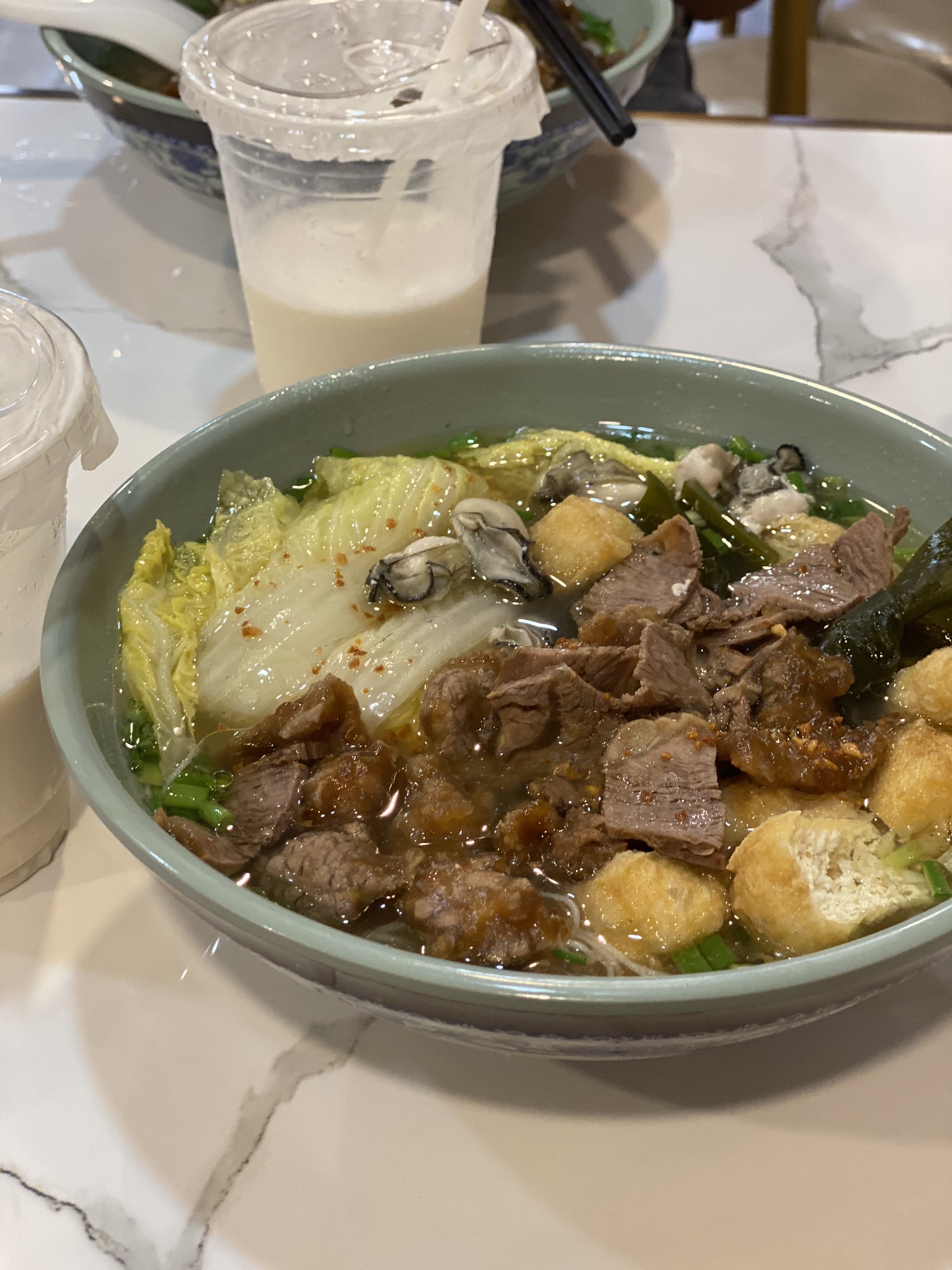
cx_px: 476
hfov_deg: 28.0
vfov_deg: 36.8
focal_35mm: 52
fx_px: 1907
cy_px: 635
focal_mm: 6
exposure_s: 1/50
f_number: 2
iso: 125
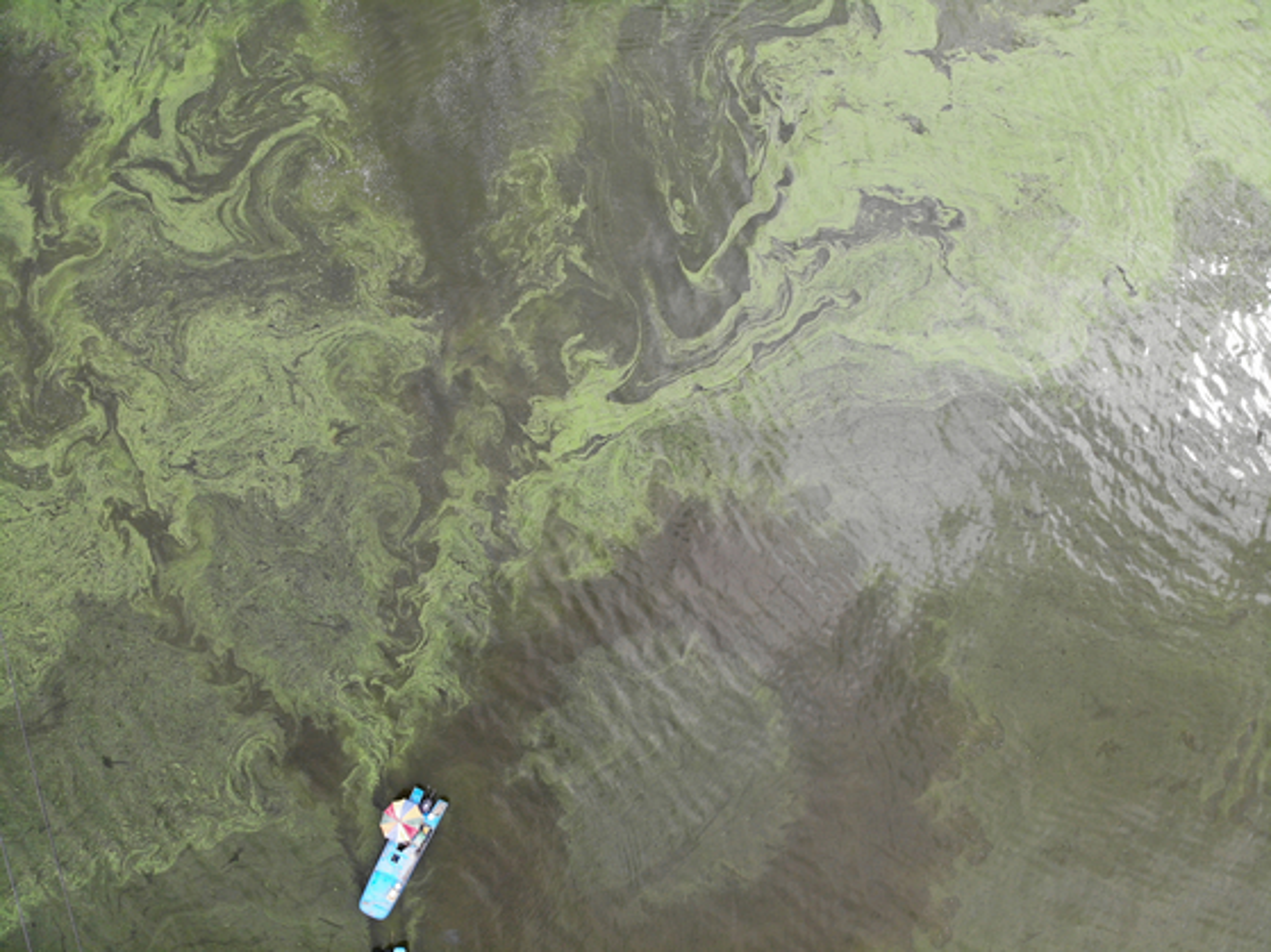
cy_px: 476
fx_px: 881
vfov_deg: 56.8
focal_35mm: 24
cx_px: 636
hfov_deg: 71.6
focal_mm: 4.5
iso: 100
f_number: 2.8
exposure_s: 1/362
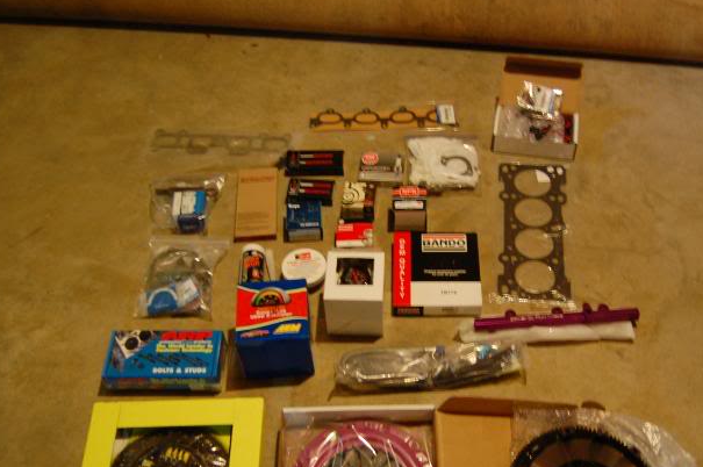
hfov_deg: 51.0
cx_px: 399
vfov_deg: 35.1
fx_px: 735
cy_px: 296
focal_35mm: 38
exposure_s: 1/8
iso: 800
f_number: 3.5
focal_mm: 19
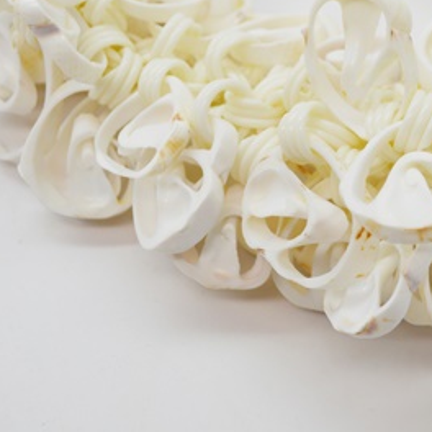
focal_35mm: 87
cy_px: 146
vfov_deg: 19.9
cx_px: 463
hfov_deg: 19.2
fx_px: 1228
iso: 200
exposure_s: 1/160
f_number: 6.3
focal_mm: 30
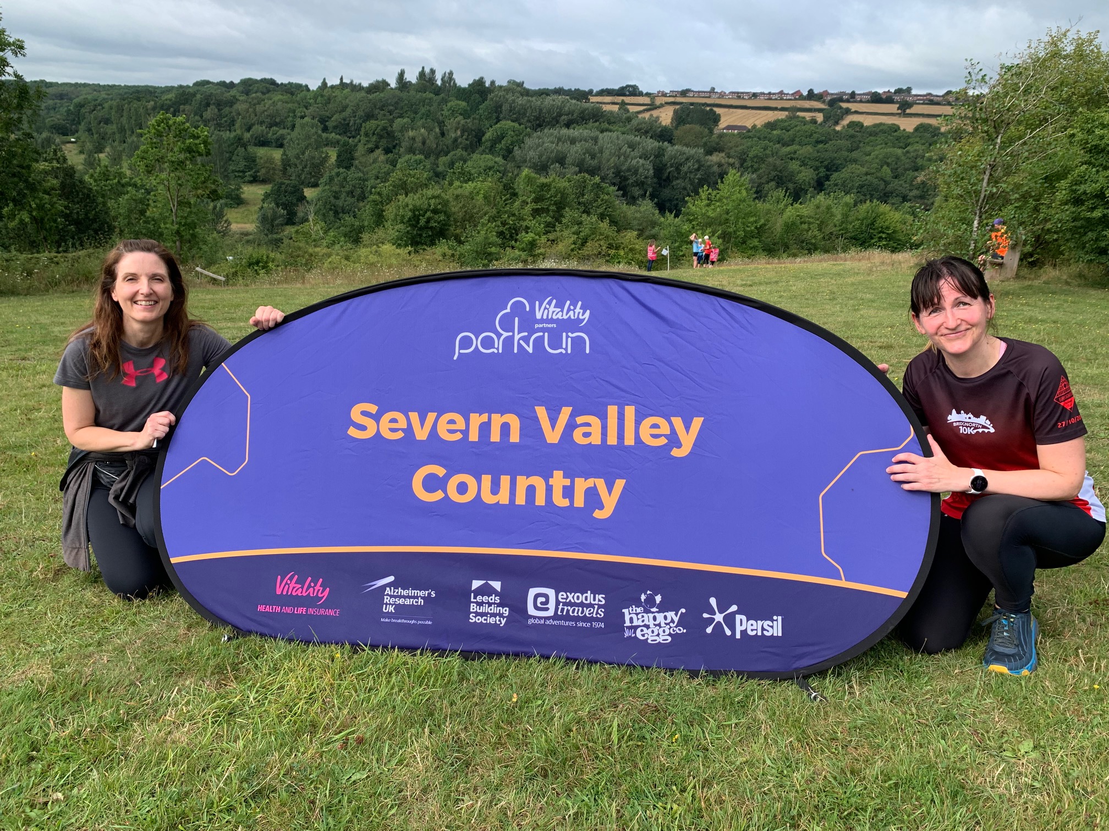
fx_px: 833
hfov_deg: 67.3
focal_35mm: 26
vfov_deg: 53.1
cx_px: 554
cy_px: 416
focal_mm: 4.25
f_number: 1.8
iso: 25
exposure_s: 1/842
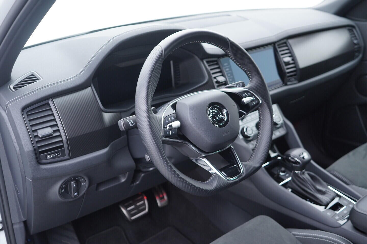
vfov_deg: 36.9
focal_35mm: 36
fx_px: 367
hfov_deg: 53.1
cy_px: 122
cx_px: 184
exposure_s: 1/40
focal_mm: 24
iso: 320
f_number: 2.8
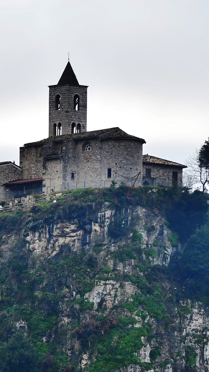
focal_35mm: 289
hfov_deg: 4.2
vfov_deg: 7.5
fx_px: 2847
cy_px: 304
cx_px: -41
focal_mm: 70
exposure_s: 1/640
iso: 200
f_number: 6.3
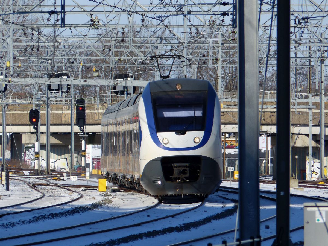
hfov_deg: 3.3
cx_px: 164
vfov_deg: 2.5
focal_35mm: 598
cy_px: 123
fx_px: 5666
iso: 100
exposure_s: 1/1300
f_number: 4
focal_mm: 107.6
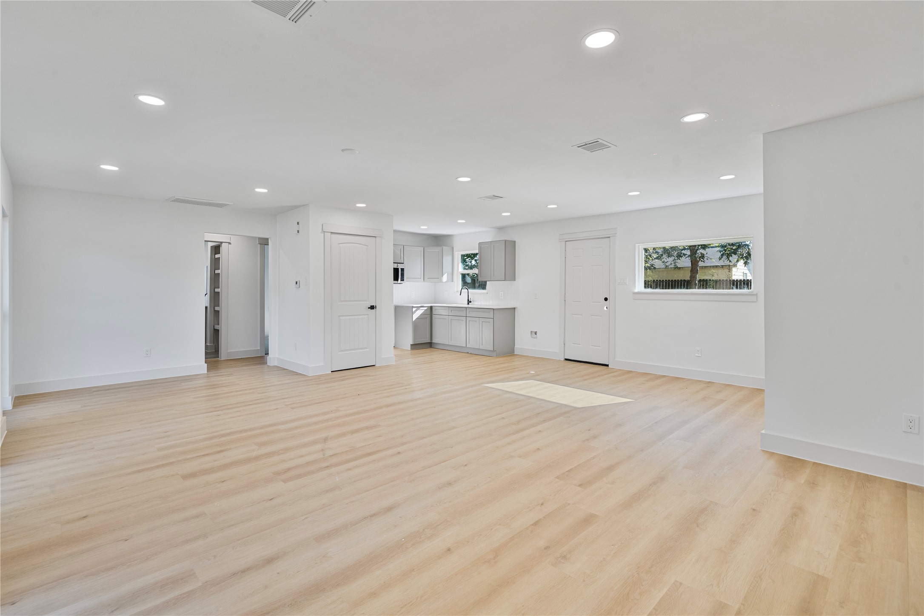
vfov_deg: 73.7
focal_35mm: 16
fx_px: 411
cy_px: 308
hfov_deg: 96.7
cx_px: 462
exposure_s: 1/20
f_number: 8
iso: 400
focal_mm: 16
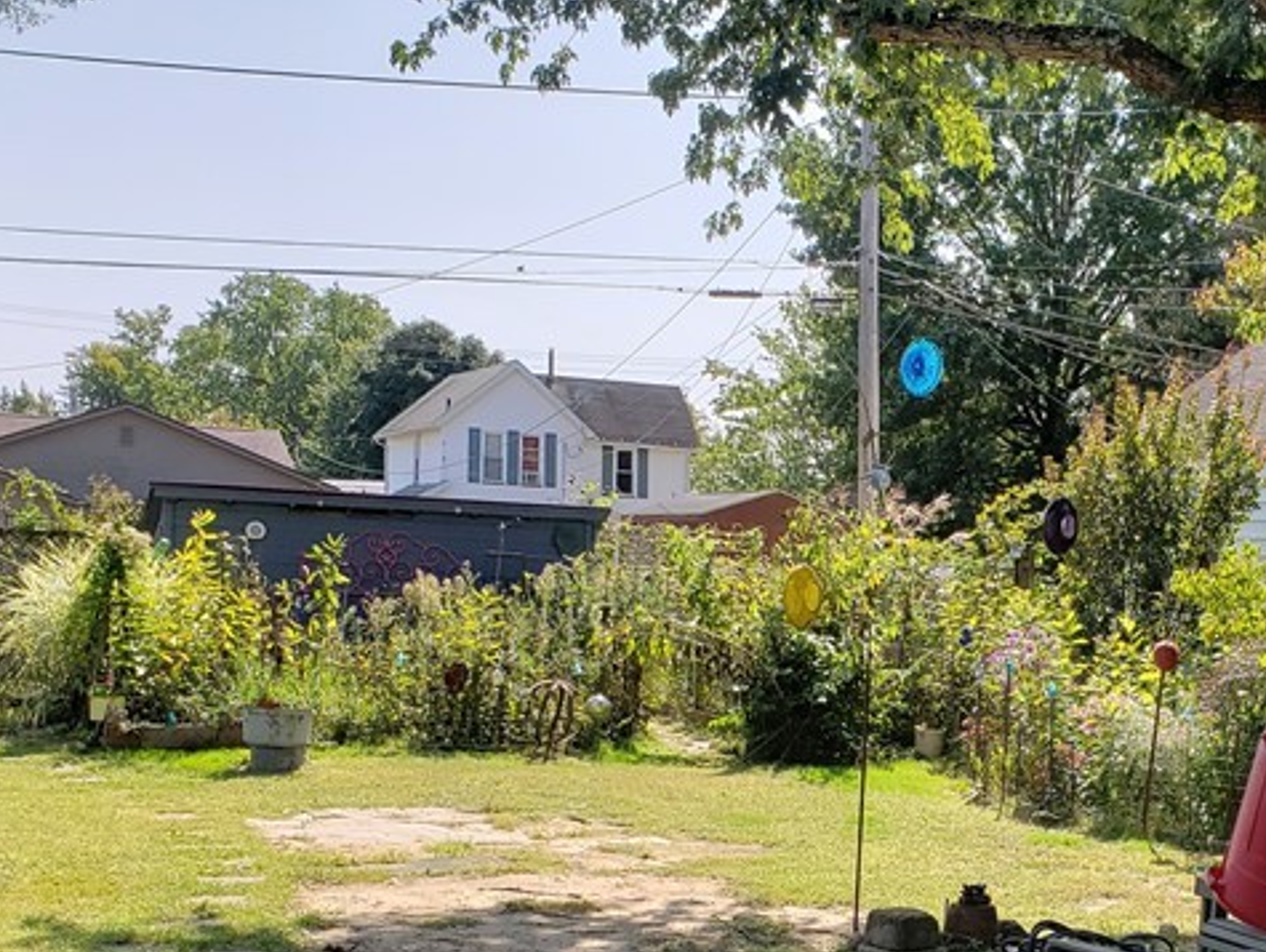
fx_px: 2050
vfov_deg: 25.7
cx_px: 965
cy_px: 755
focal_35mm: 56
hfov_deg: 33.6
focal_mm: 4.3
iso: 50
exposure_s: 1/732
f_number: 2.4
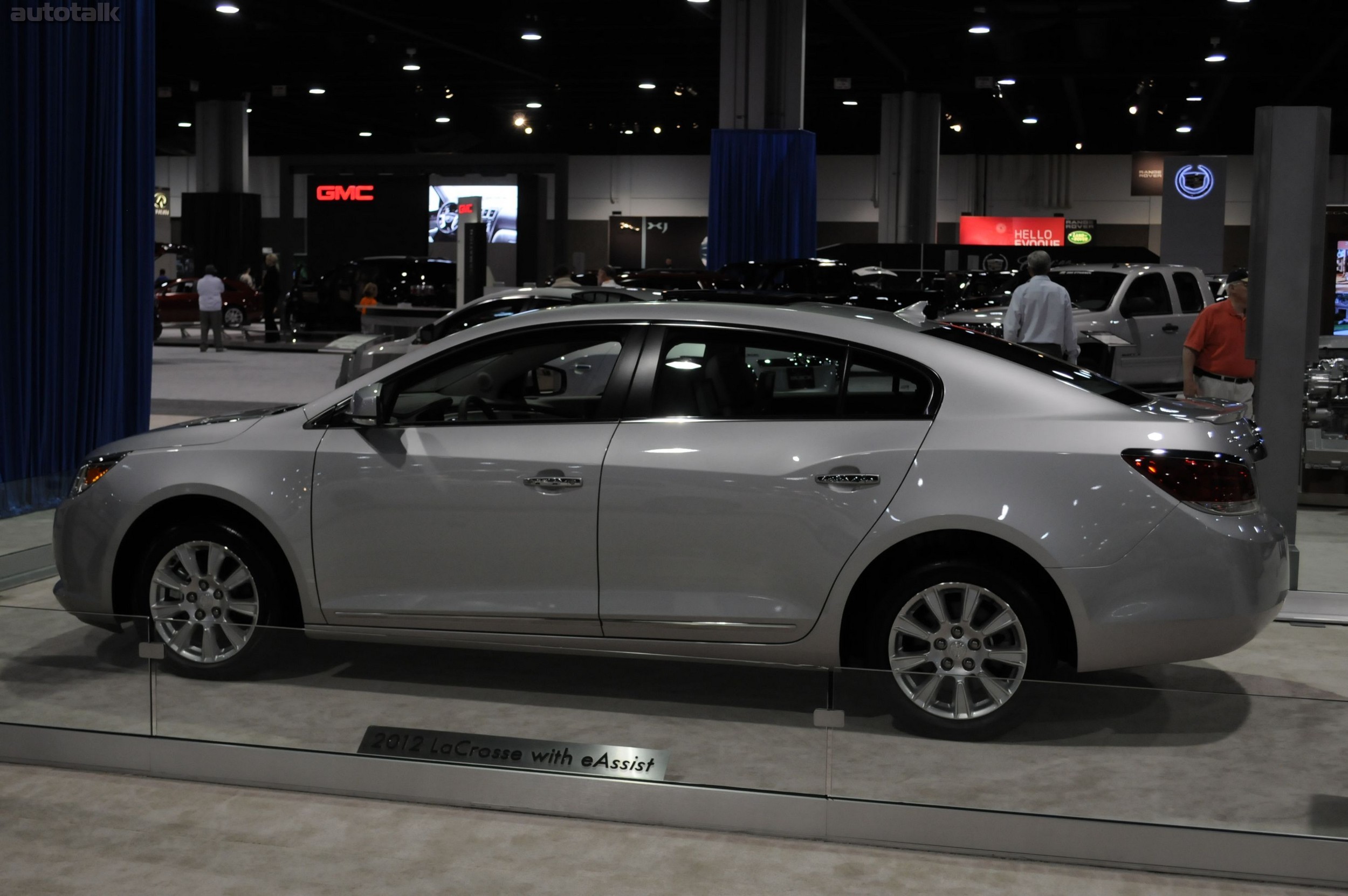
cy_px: 448
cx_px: 674
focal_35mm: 48
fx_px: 1795
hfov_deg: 41.2
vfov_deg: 28.0
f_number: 5
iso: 800
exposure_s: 1/100
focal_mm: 32
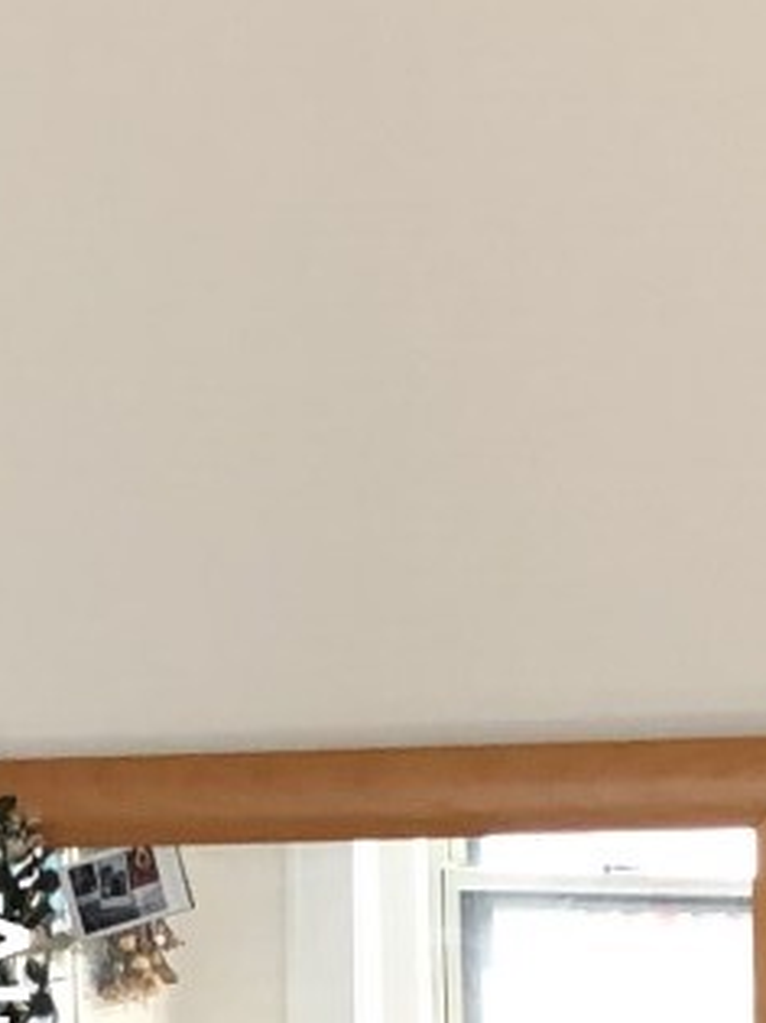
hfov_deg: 8.1
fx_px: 5373
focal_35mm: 182
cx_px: -88
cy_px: 1731
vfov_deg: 10.3
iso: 25
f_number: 1.8
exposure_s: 1/40
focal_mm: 3.99
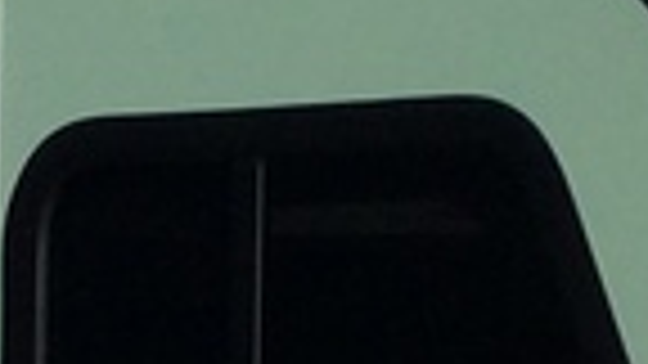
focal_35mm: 242
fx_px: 4158
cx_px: 40
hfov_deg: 8.9
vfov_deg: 4.9
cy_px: 865
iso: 32
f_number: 2.4
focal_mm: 3.3
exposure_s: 1/2288
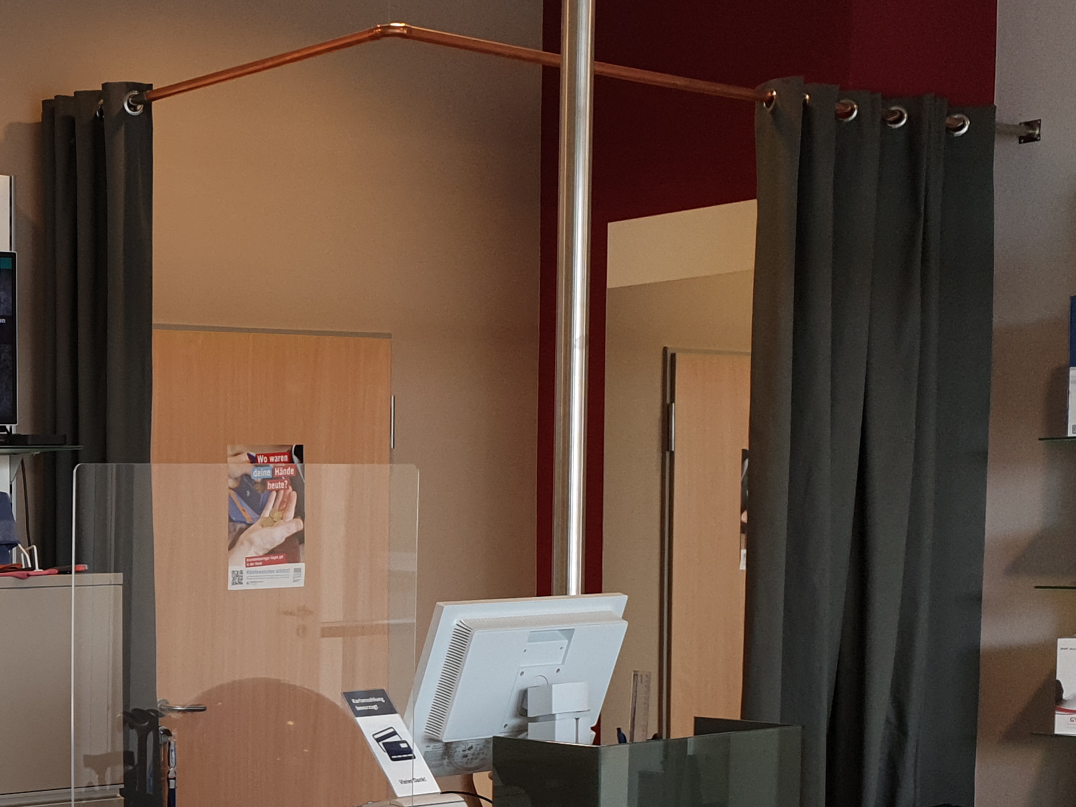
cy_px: 698
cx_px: -171
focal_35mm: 65
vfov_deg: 22.2
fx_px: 2021
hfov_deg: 26.8
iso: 64
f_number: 2.4
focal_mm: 4.3
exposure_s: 1/50
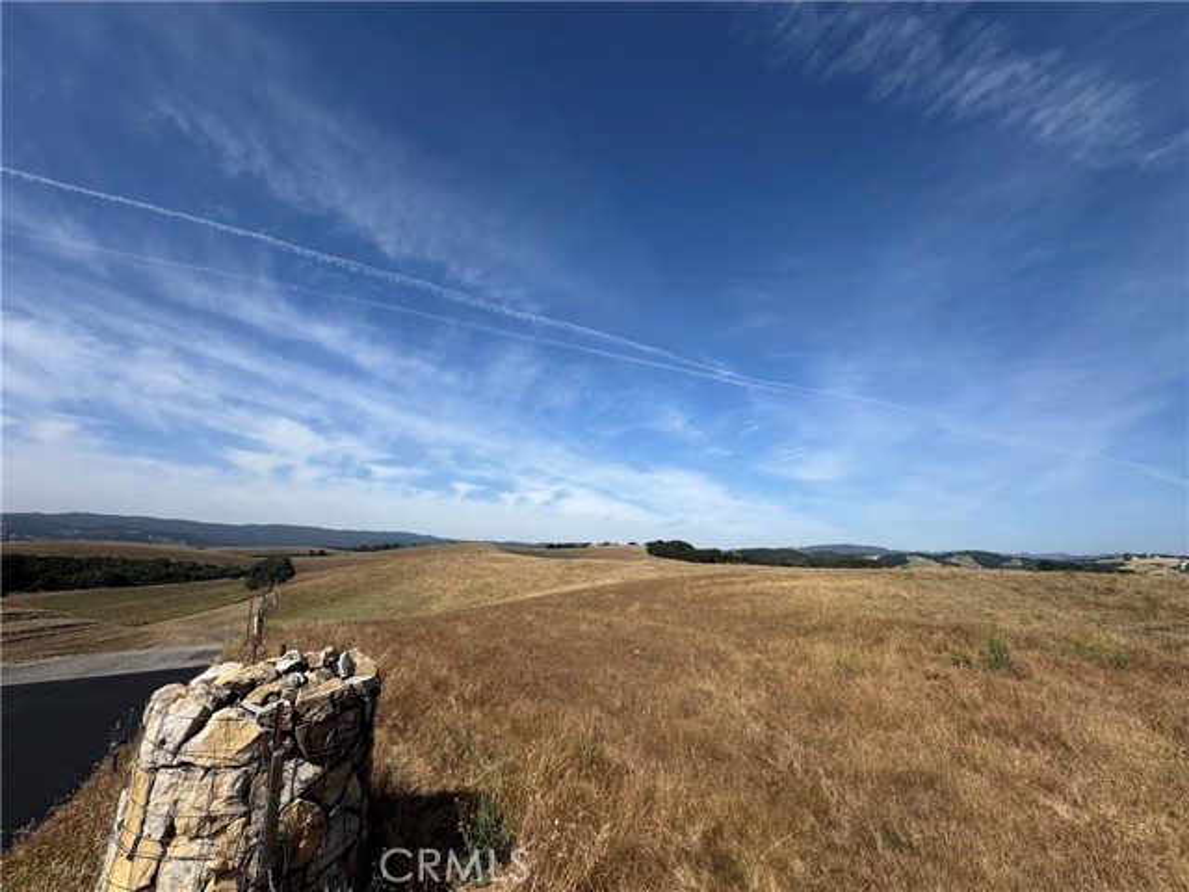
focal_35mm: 14
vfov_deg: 85.7
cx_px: 594
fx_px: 481
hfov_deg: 102.1
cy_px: 446
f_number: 2.2
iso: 50
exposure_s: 1/3906
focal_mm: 2.22
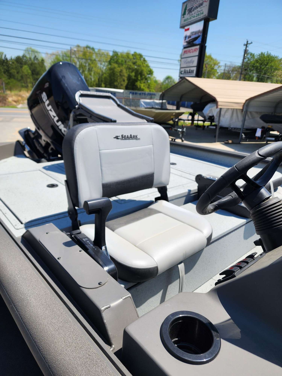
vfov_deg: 73.9
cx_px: 141
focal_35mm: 23
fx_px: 250
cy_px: 188
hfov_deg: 58.9
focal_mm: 6.4
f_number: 1.8
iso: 12
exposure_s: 1/952
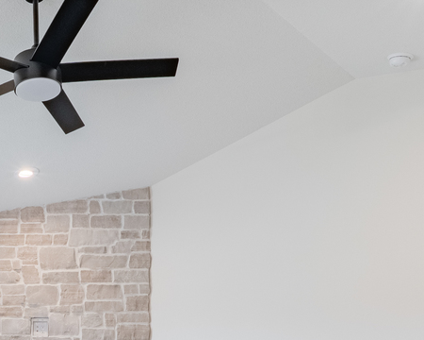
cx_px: 19
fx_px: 699
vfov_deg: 25.0
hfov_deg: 31.6
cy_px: 392
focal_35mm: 56
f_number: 8
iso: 640
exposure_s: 1/200
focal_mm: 11
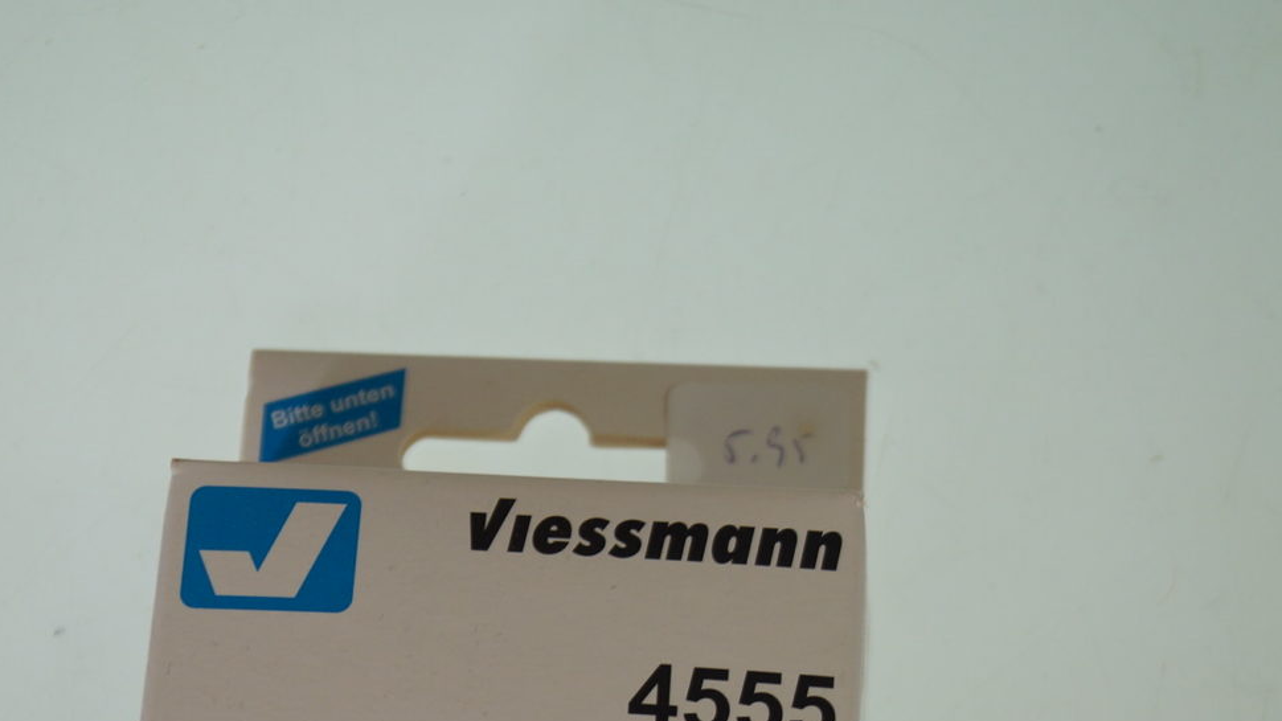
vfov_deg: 12.8
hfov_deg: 22.9
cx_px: 479
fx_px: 3161
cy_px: 755
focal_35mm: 93
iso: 125
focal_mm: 28
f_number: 4.5
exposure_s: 1/160
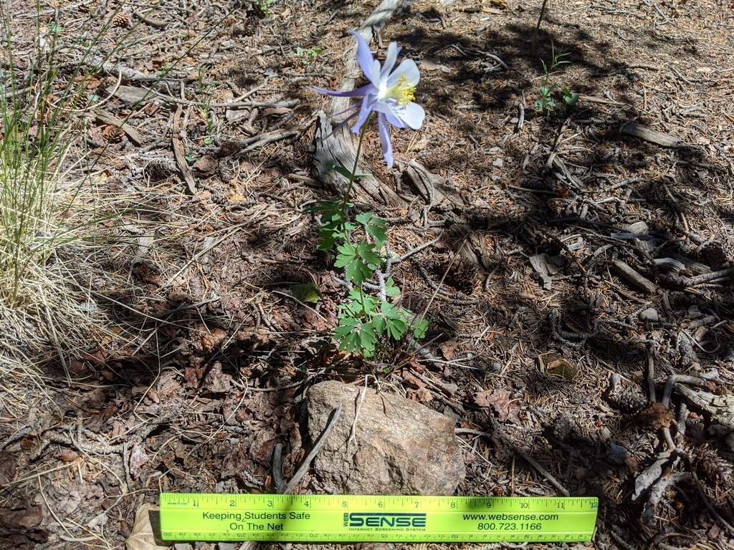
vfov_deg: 51.4
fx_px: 573
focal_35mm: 27
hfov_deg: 65.3
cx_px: 367
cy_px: 275
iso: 46
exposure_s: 1/2933
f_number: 1.8
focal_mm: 4.44
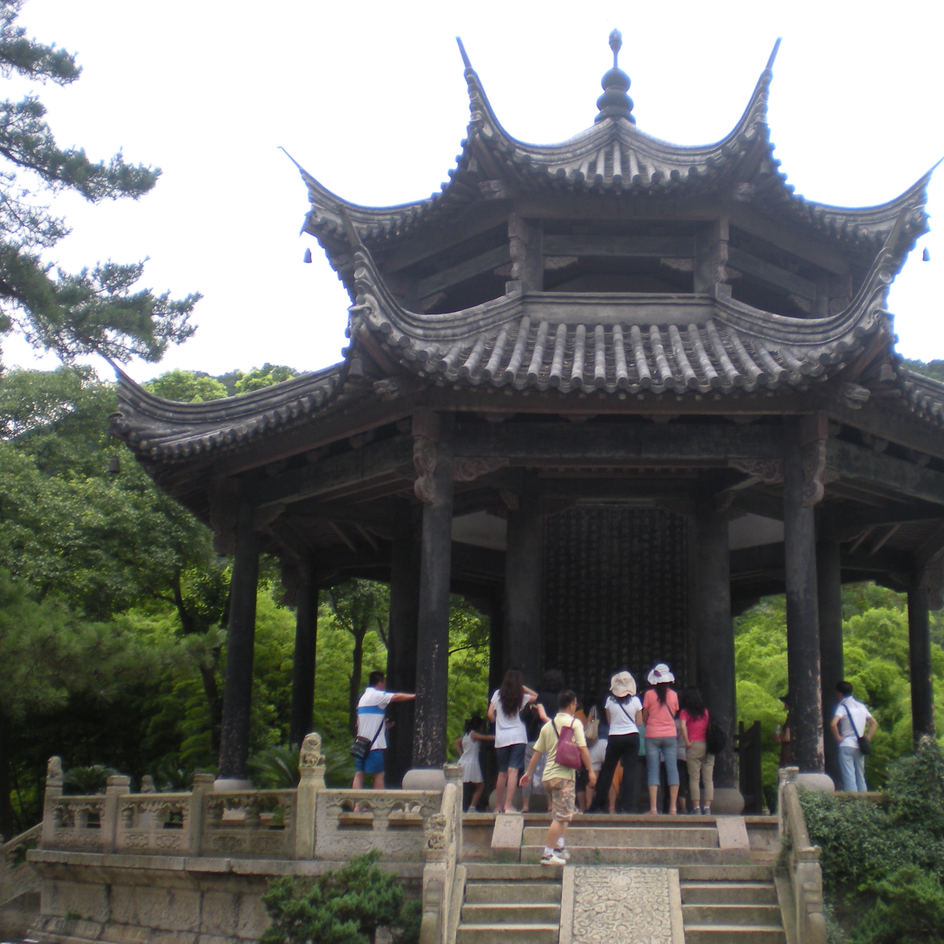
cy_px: 472
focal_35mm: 45
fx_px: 1388
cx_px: 584
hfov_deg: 37.4
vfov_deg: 37.6
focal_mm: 6.3
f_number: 3.1
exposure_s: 1/134
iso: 64
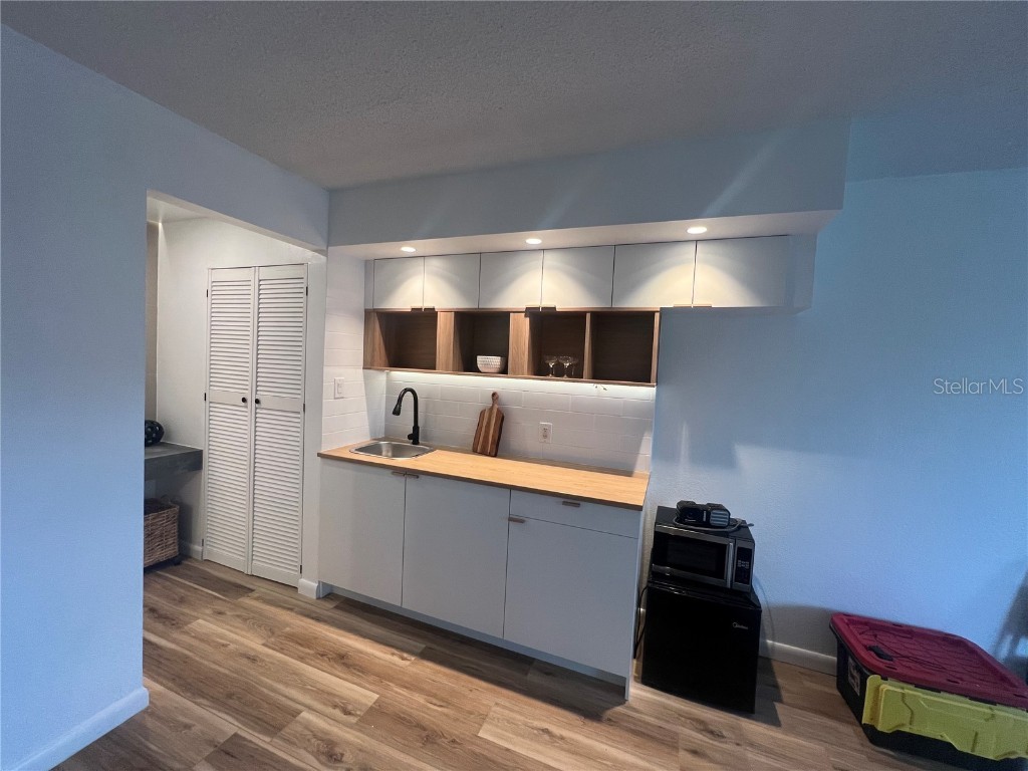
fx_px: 386
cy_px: 386
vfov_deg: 89.9
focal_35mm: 13
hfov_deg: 106.2
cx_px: 514
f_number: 1.8
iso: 125
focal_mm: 1.57
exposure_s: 1/120
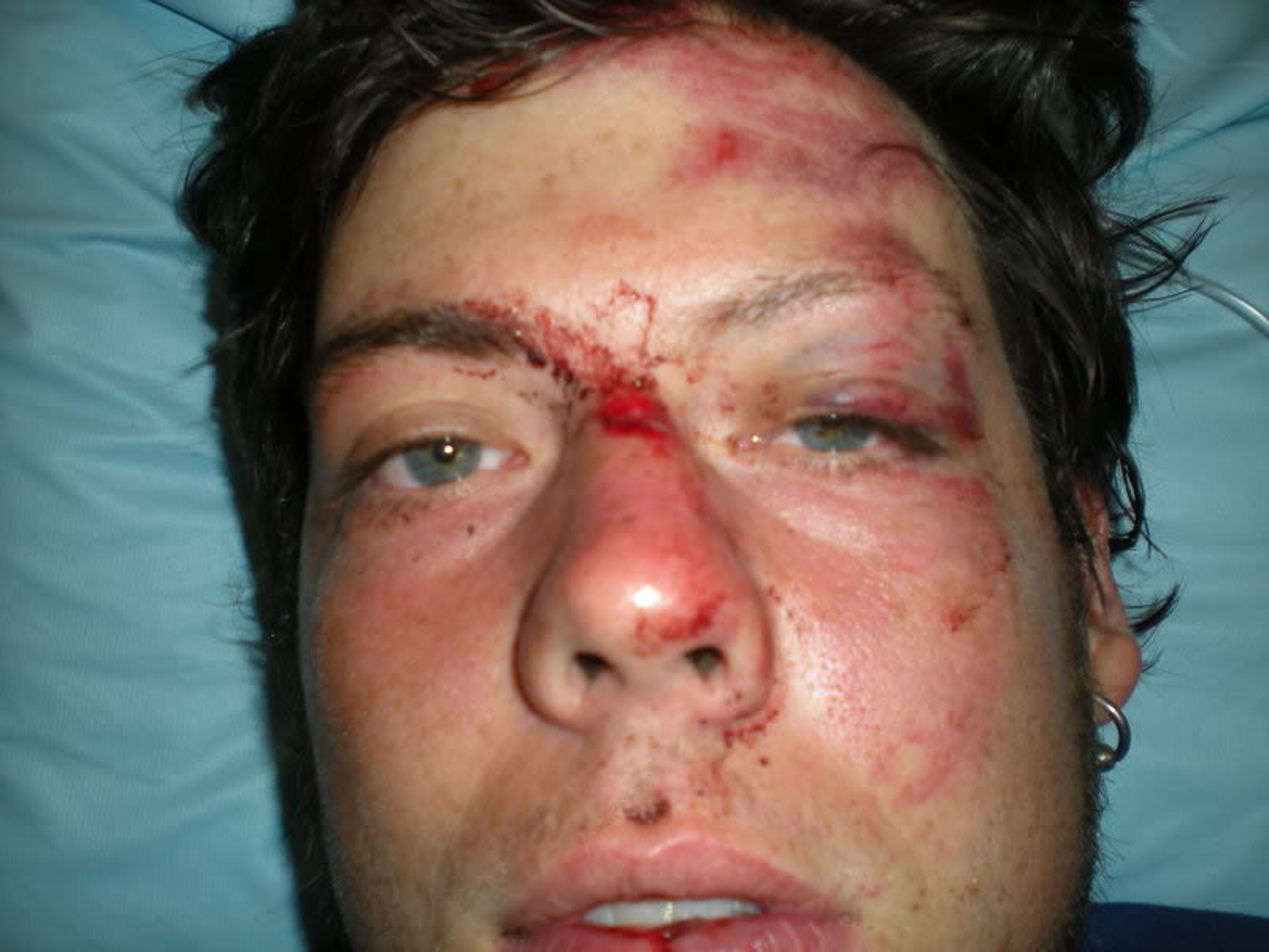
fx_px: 1393
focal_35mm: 38
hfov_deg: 49.0
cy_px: 476
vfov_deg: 37.7
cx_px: 634
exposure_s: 1/60
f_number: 3.1
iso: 64
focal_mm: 6.3
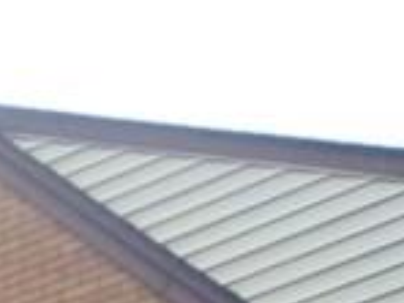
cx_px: -729
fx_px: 2416
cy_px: 985
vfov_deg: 6.4
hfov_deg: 8.3
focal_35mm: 207
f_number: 3.3
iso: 400
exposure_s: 1/250
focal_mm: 5.2
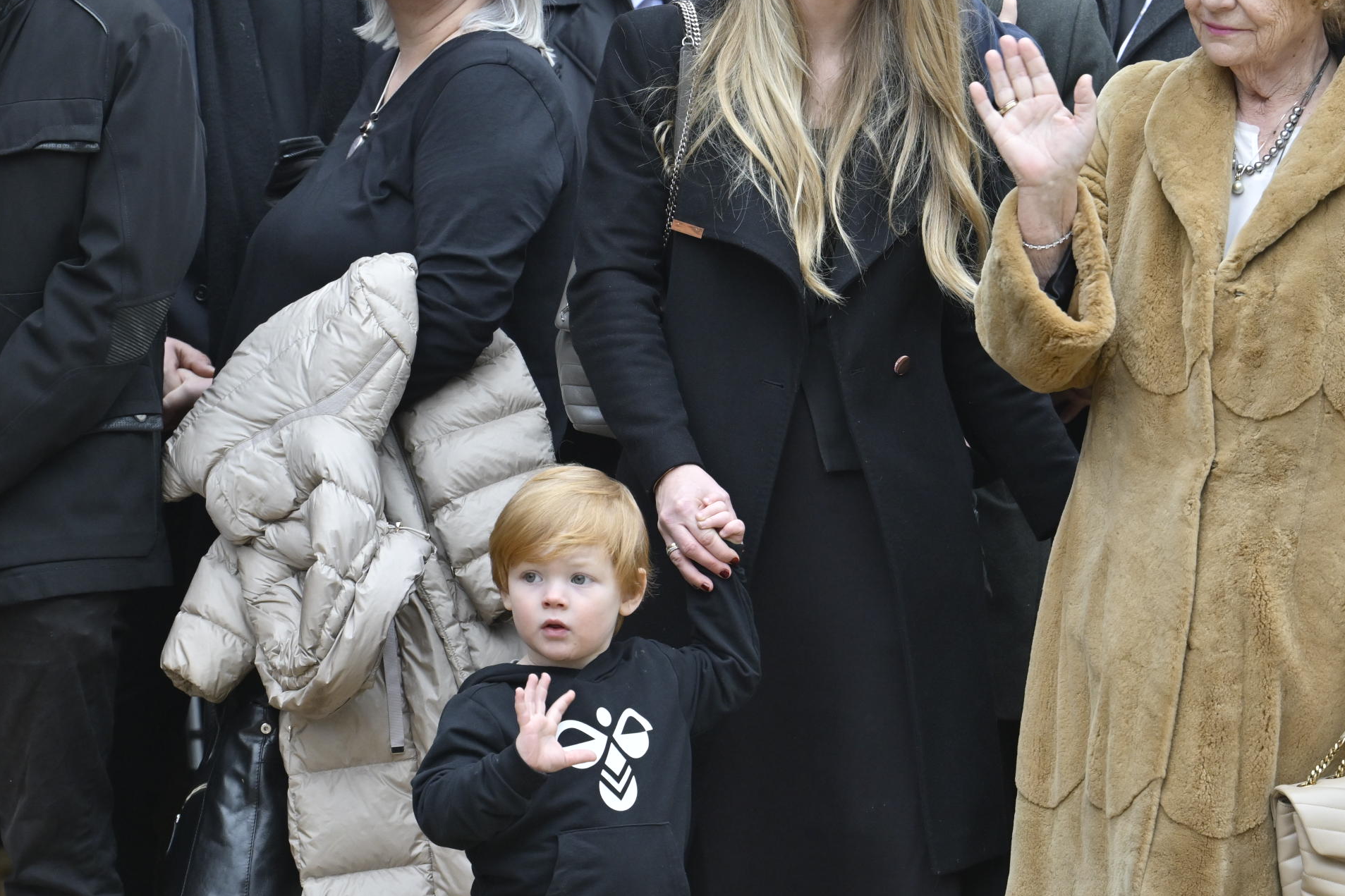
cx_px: 899
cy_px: 559
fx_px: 9301
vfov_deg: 5.5
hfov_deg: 8.3
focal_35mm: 249
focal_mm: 115
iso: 800
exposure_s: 1/400
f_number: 4
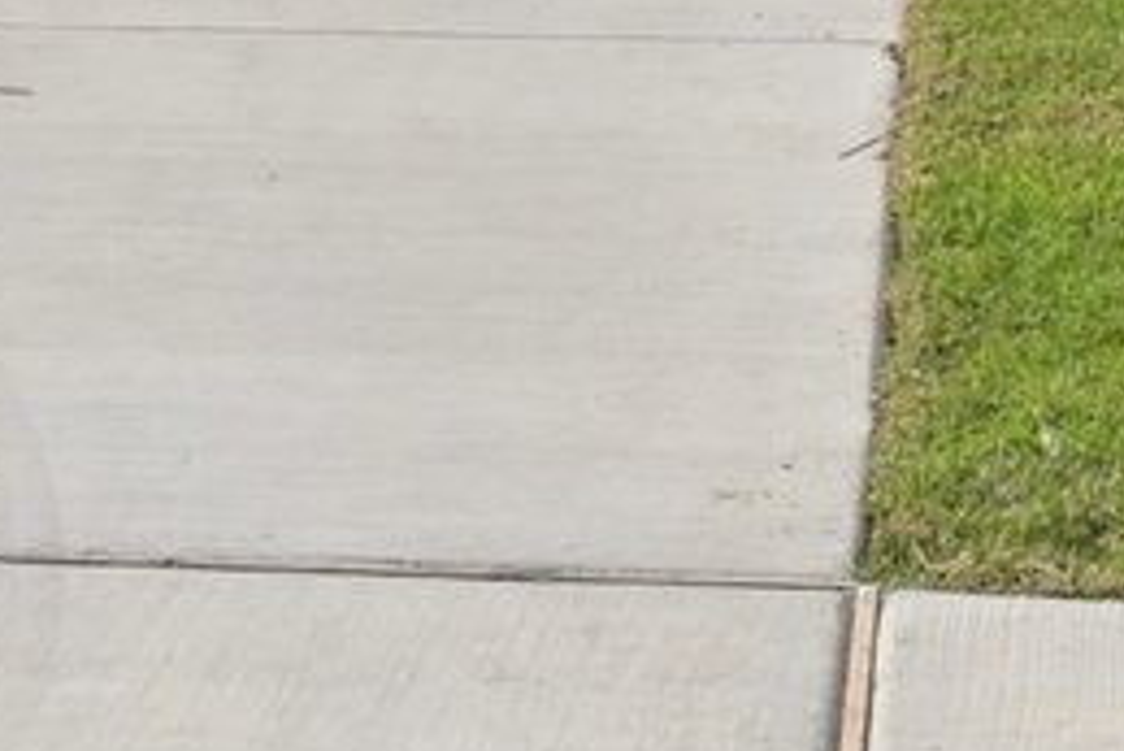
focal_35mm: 237
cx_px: 1150
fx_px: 7403
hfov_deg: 8.6
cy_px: -1504
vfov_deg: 5.5
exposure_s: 1/1250
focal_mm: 30
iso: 400
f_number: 8
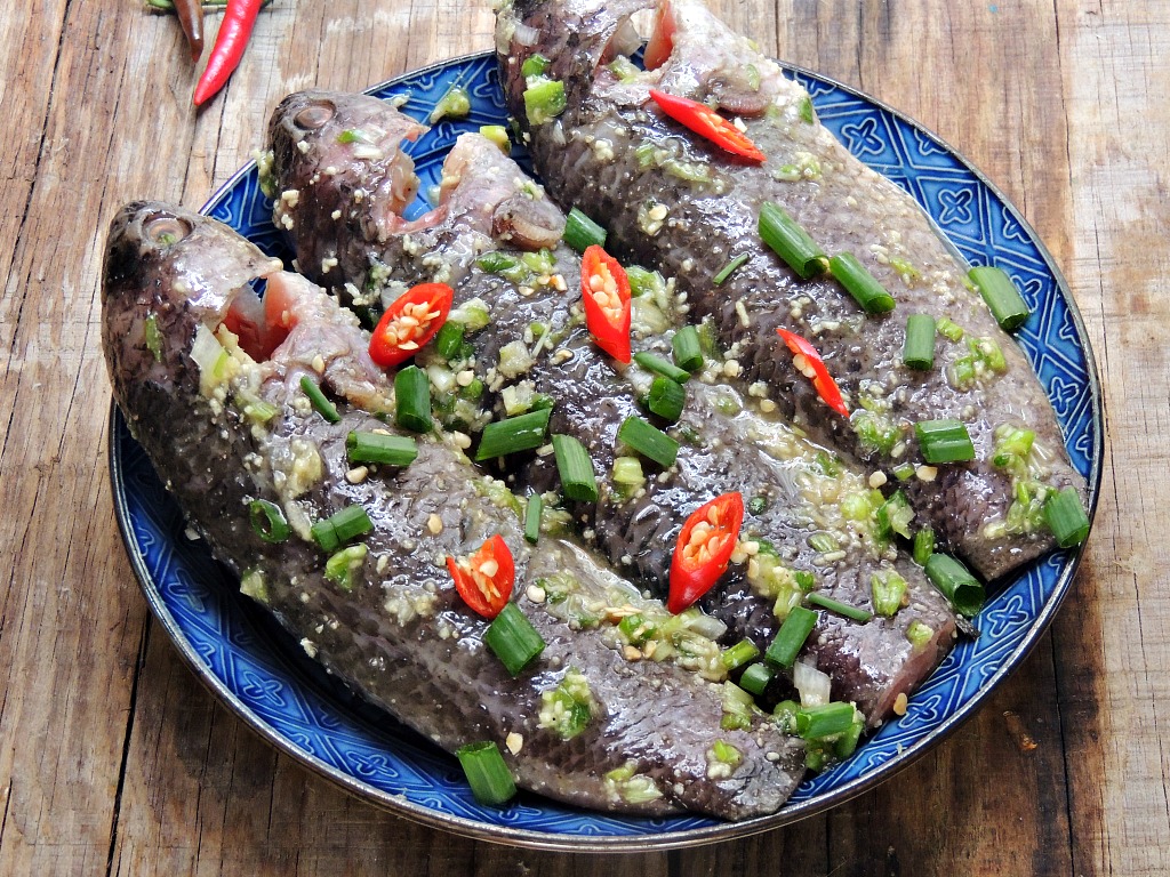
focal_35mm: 75
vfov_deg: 19.6
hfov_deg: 26.0
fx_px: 2535
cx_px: 585
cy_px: 438
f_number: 3.9
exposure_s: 1/30
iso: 400
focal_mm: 13.3
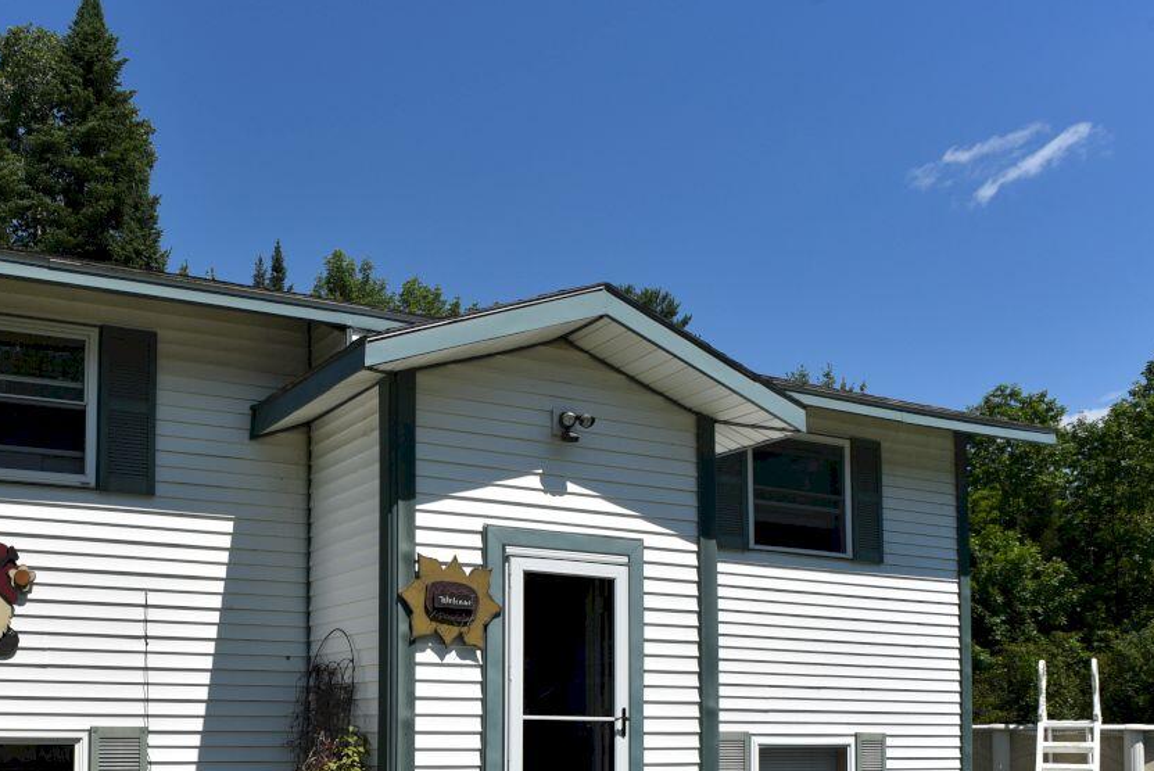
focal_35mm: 36
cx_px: 268
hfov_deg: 50.6
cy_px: 688
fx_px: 1155
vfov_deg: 34.9
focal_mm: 20
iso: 200
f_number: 11
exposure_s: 1/500
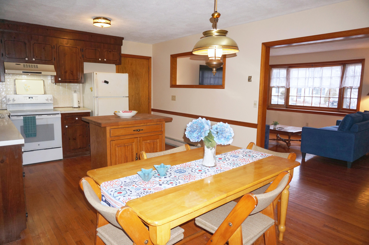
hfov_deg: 73.8
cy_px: 122
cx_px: 184
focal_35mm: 24
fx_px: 246
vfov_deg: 53.0
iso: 400
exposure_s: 1/60
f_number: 3.5
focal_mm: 16
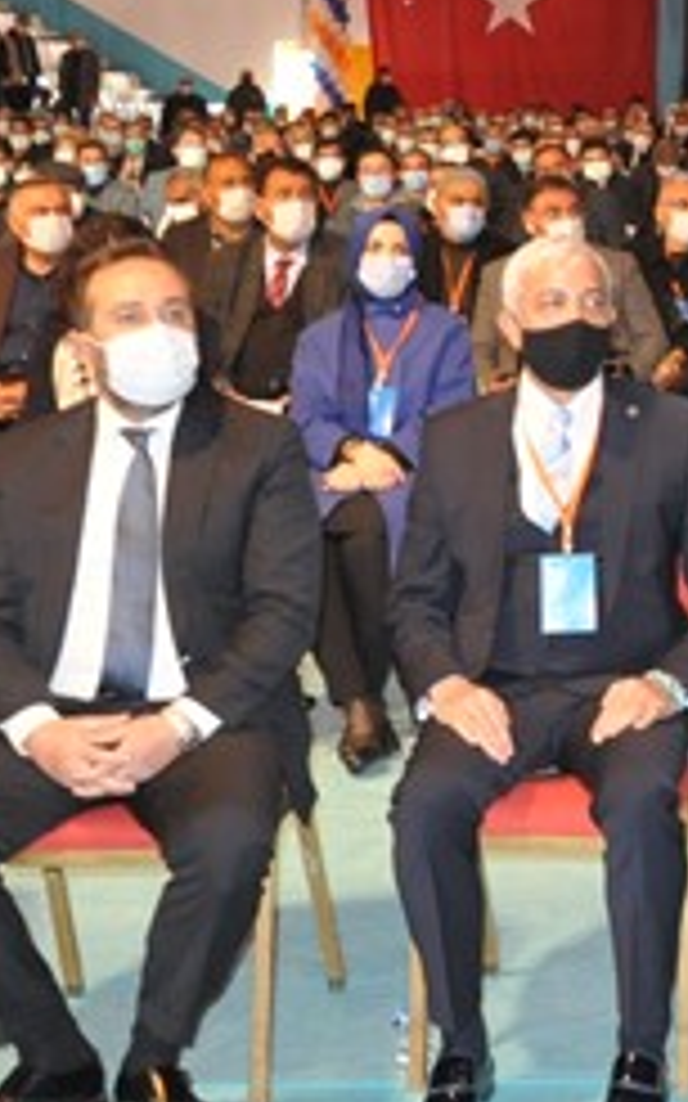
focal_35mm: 73
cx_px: 1169
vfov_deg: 27.8
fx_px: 2191
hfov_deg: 15.7
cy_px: 252
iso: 1250
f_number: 4.5
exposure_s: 1/60
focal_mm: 18
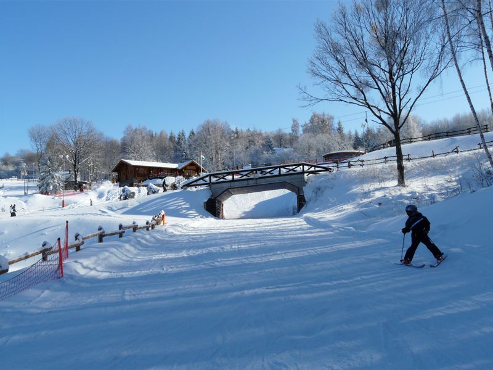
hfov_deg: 49.0
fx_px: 541
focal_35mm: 38
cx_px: 246
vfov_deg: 37.7
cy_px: 185
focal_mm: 6.3
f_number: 6.3
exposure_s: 1/400
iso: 100
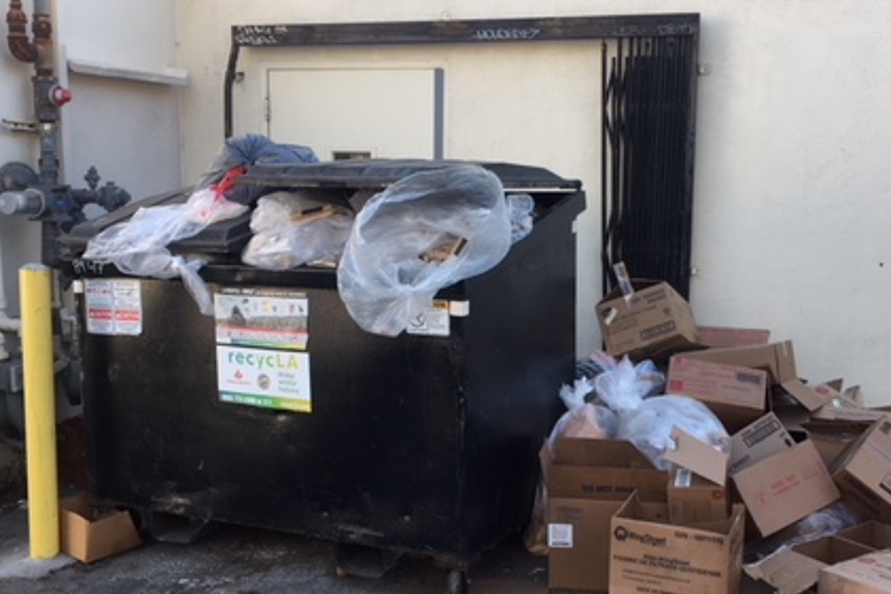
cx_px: 475
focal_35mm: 46
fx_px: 1138
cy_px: 348
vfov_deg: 29.2
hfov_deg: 42.7
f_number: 2.2
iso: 25
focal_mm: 4.15
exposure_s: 1/122
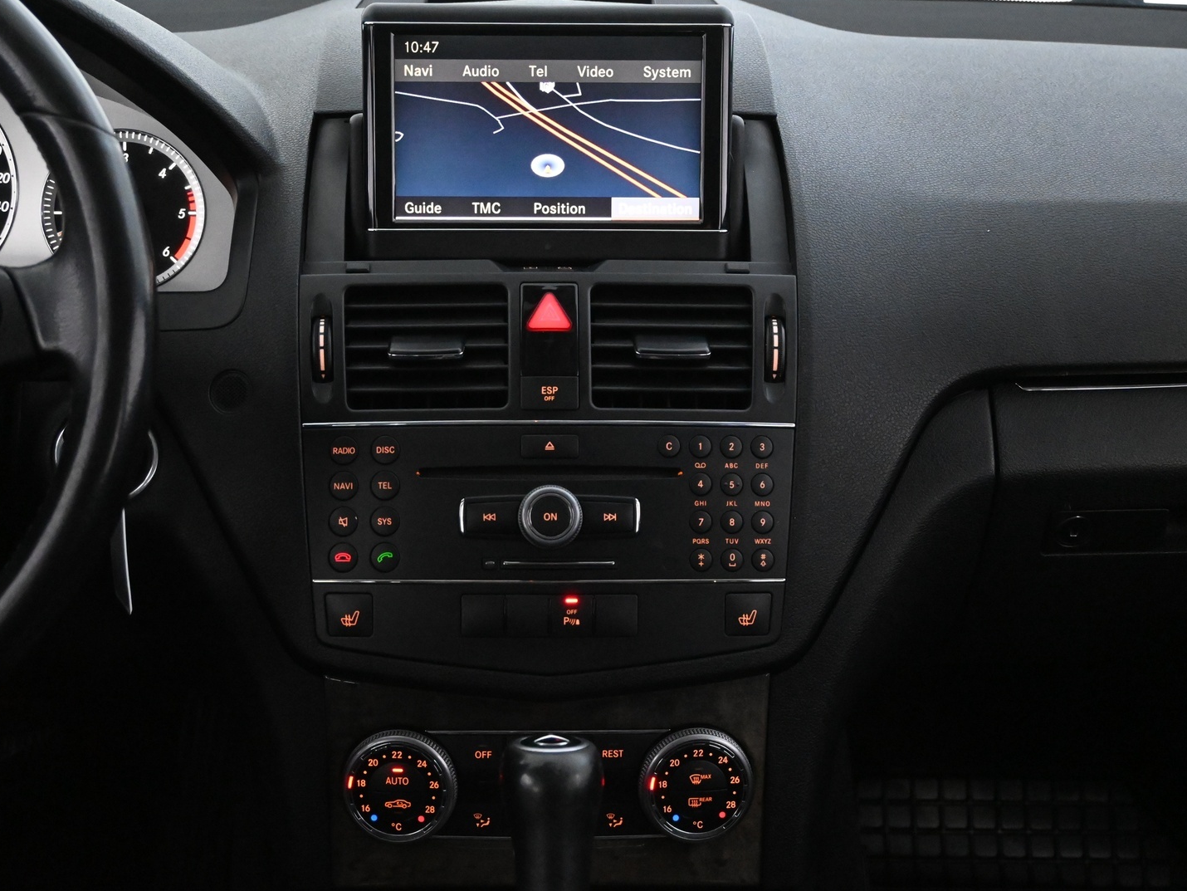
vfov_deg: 29.2
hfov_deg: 38.3
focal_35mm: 50
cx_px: 554
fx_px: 1709
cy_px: 443
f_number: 4.8
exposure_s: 1/50
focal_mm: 30.5
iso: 7200
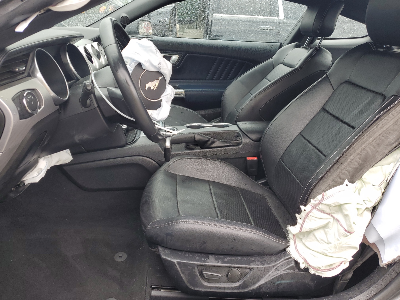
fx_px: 300
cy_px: 150
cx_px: 200
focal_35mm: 26
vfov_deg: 53.1
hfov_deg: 67.3
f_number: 1.5
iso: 50
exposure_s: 1/200
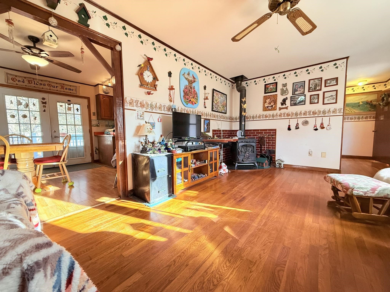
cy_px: 146
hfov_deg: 102.1
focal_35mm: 14
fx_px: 158
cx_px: 195
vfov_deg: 85.7
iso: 250
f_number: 2.2
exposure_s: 1/120
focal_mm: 2.22
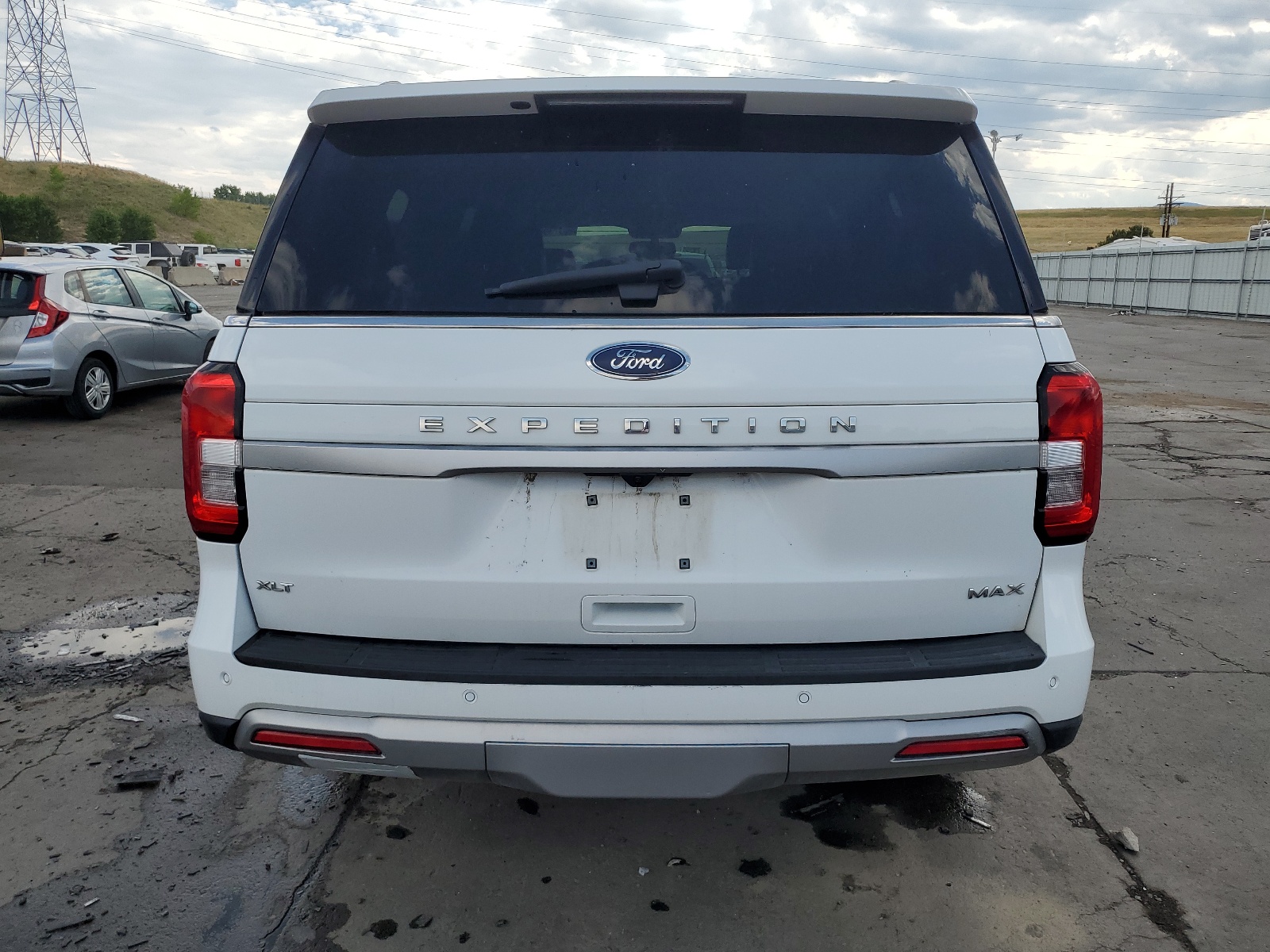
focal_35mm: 26
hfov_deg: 67.3
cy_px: 476
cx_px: 635
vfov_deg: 53.1
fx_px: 954
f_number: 1.5
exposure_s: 1/2500
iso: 50
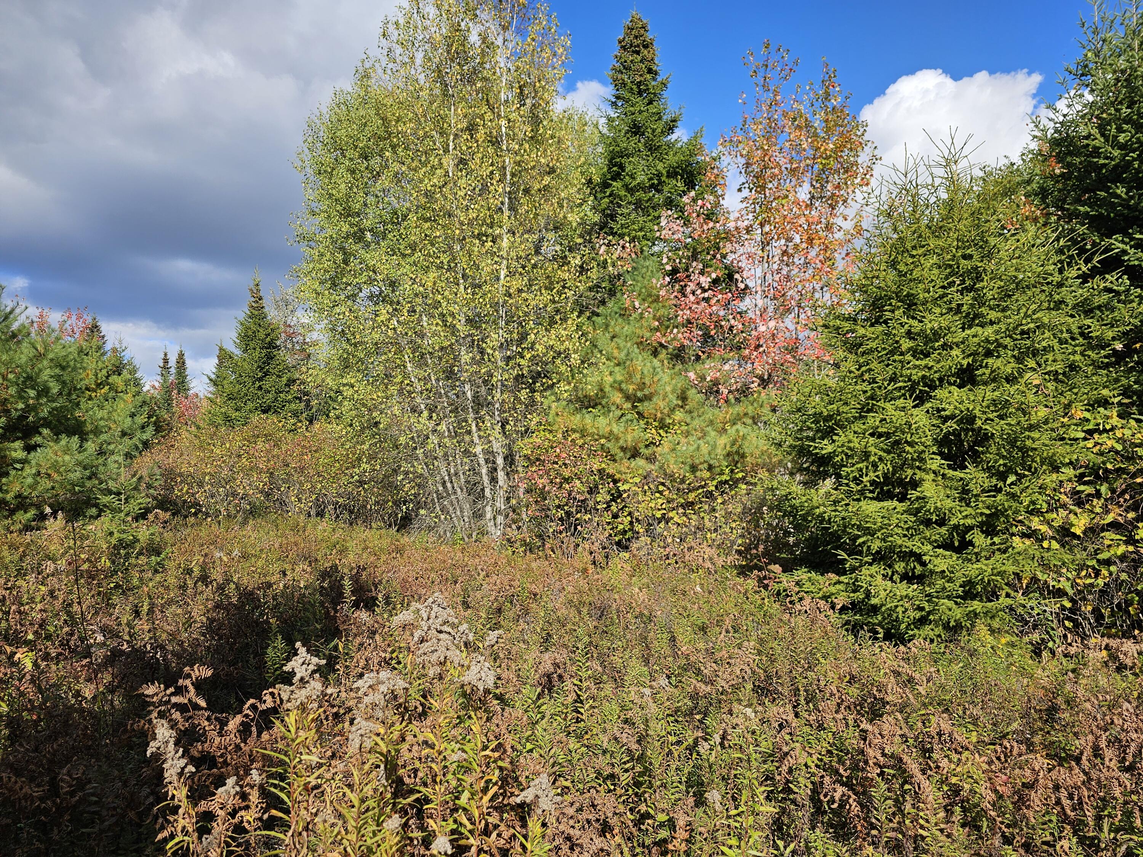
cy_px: 428
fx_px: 759
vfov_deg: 58.9
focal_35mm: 23
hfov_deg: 73.9
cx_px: 572
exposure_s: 1/711
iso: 10
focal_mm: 6.3
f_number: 1.7
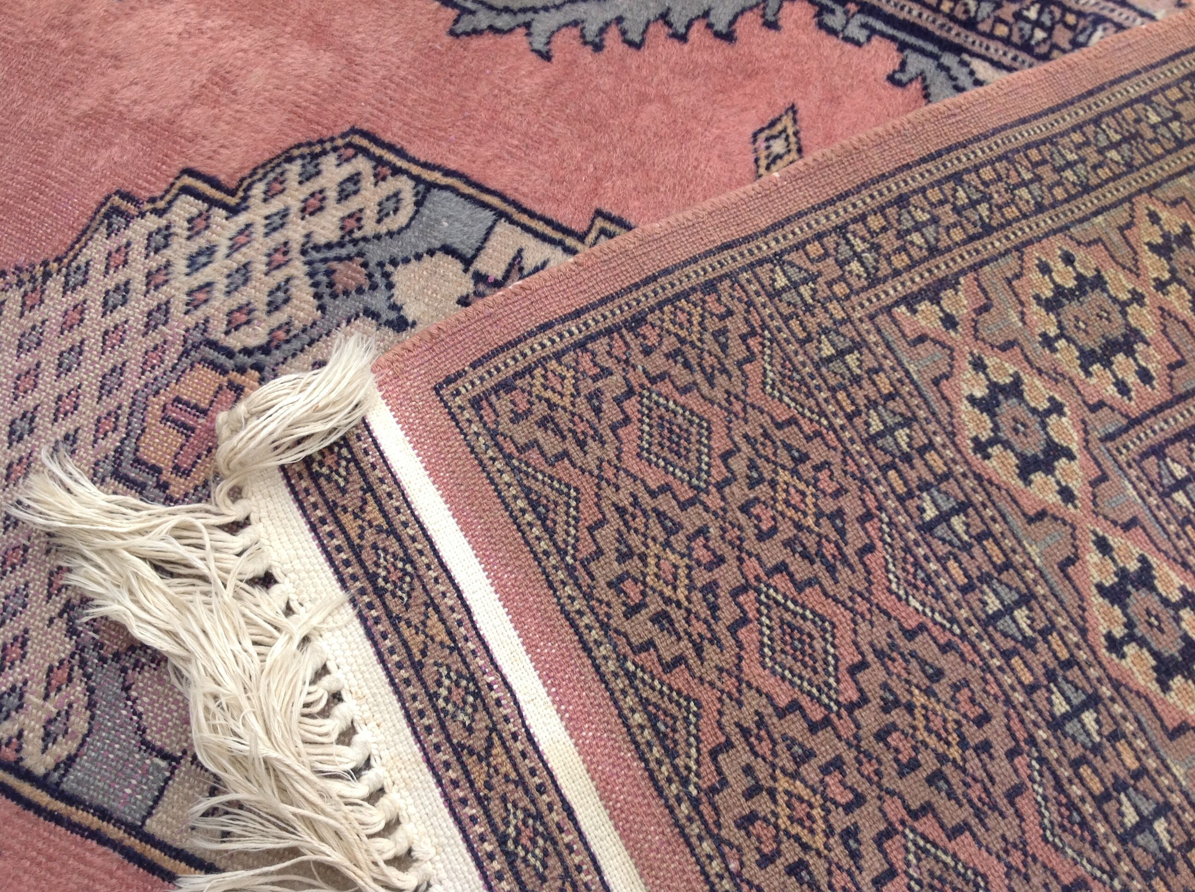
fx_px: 1206
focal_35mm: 35
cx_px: 598
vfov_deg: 40.6
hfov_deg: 52.7
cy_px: 446
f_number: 2.4
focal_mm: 4.28
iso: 50
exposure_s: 1/242
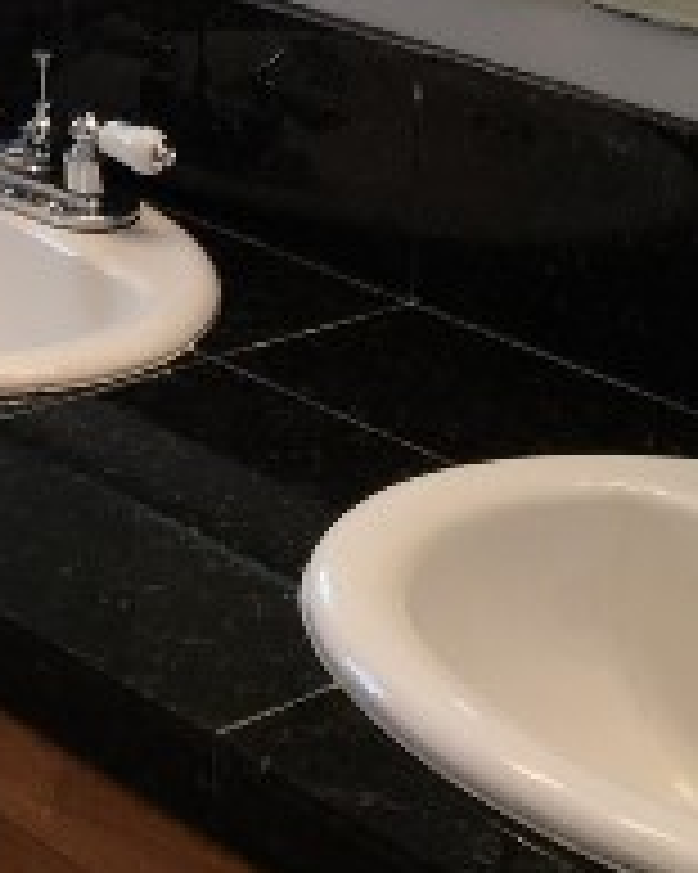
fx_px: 2894
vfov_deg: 16.1
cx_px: -329
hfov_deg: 13.1
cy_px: -333
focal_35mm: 112
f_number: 2.2
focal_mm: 4.15
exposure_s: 1/50
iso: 25
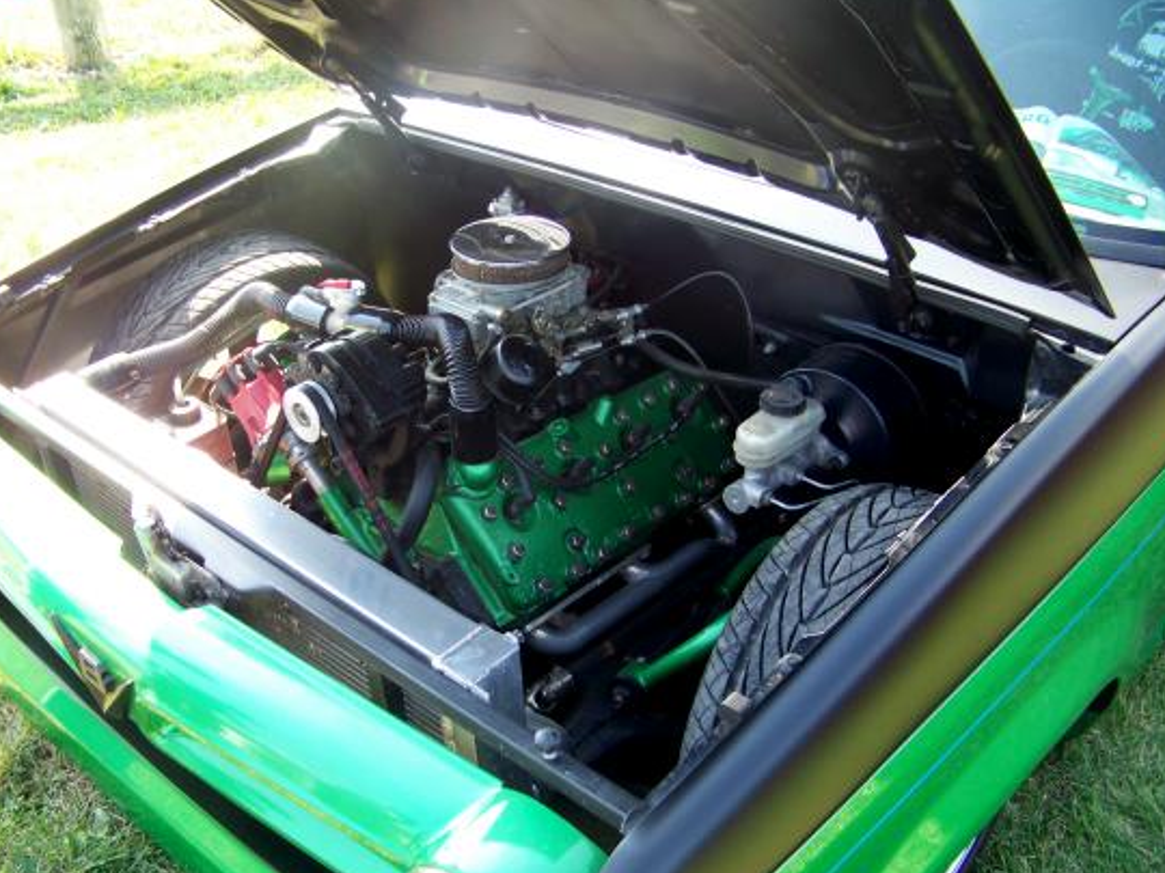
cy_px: 470
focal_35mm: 40
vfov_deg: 35.9
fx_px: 1346
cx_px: 557
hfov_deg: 46.8
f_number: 2.8
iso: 62
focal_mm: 5.85
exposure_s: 1/80
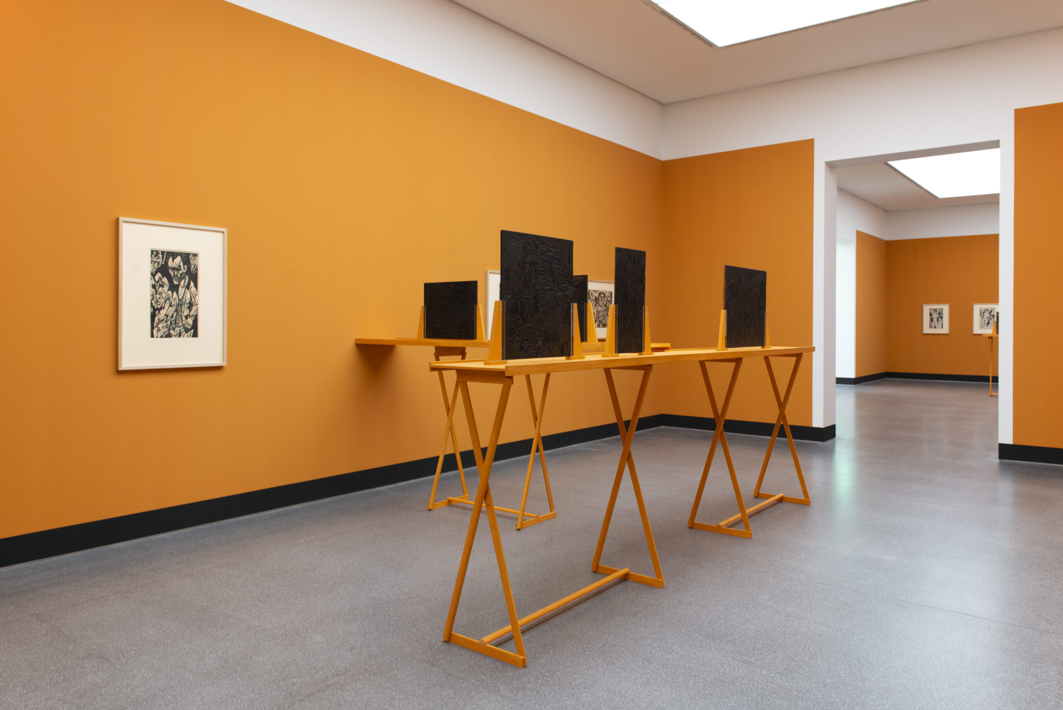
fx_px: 768
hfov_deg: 69.4
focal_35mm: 26
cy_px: 355
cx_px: 532
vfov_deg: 49.6
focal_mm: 26
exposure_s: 1/3
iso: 800
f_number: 8
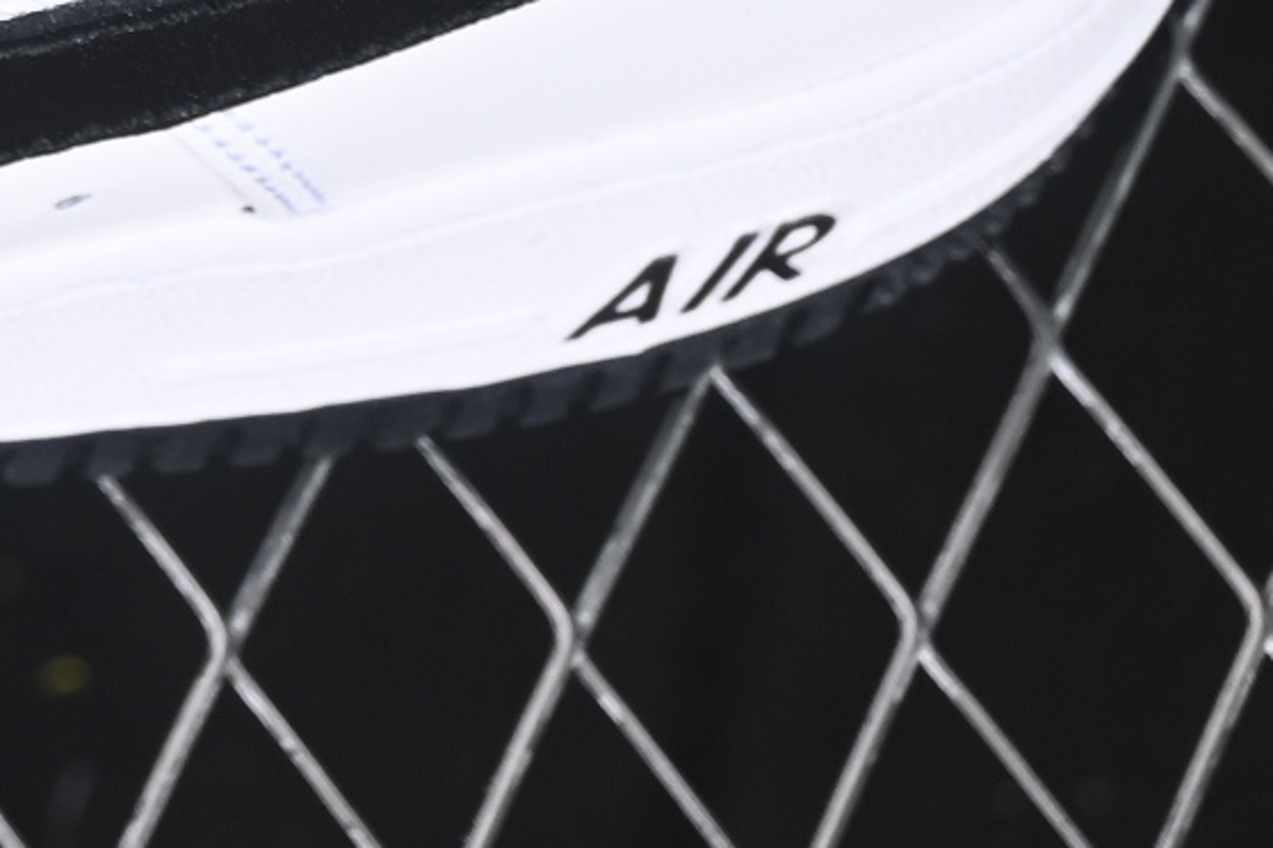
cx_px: -1072
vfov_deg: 3.6
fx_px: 13224
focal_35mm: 374
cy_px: -1003
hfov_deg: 5.4
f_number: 7.1
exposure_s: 1/80
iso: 160
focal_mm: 50
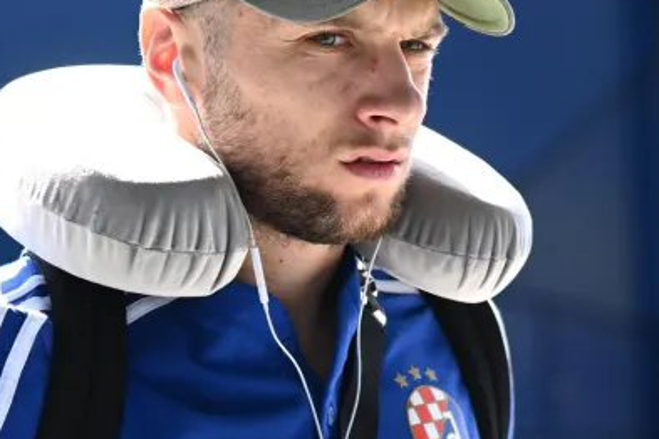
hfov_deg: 10.1
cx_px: 314
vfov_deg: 6.8
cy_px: 172
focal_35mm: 203
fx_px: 3716
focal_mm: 105
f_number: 4.5
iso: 800
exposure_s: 1/1600
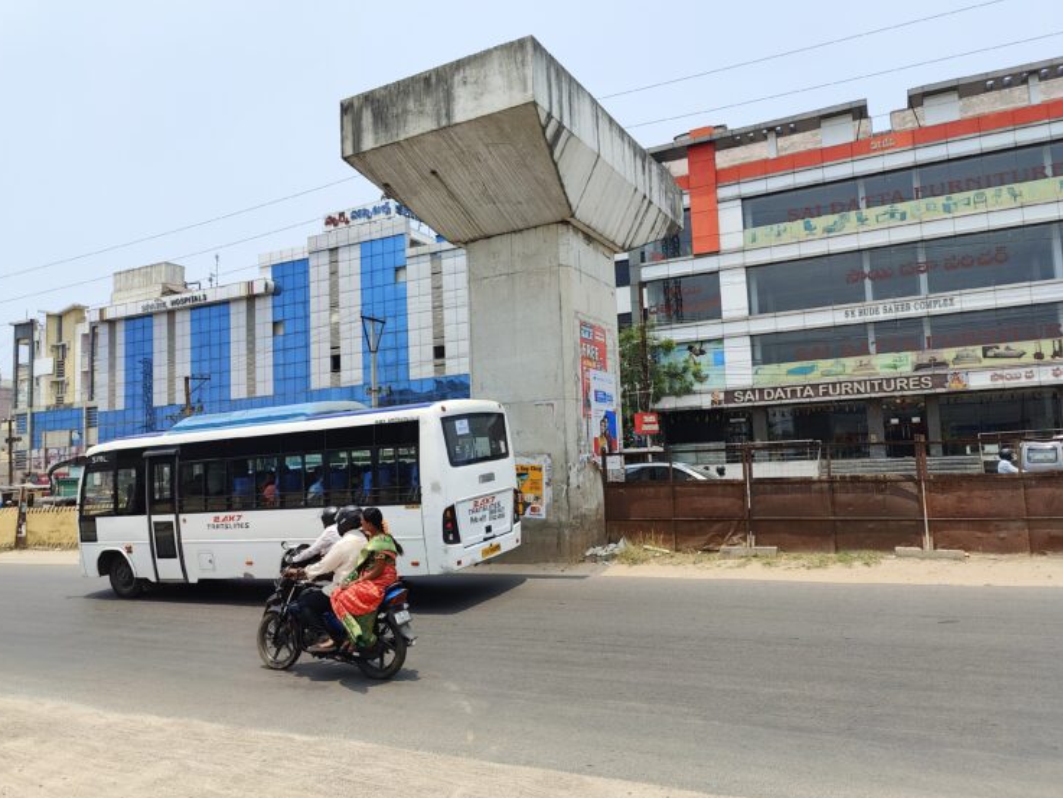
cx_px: 534
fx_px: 737
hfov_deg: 71.6
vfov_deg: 56.8
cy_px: 405
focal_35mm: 24
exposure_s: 1/2349
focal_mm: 6.06
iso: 50
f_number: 1.8
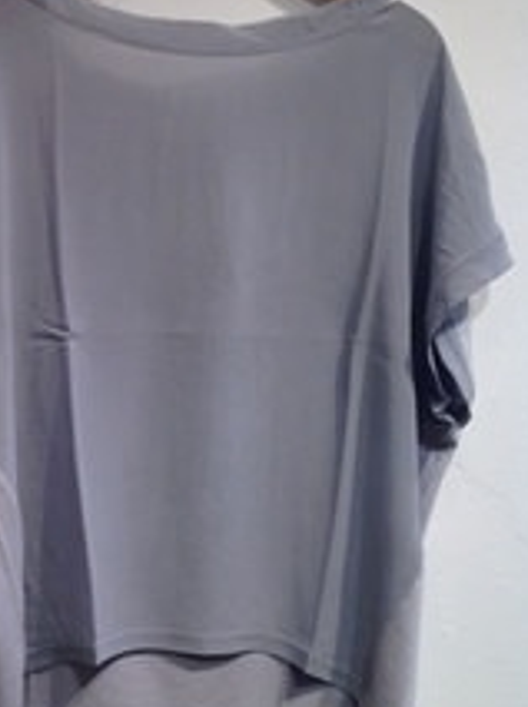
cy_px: 473
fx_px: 1795
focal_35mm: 88
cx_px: -118
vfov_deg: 22.2
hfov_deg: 16.0
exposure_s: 1/60
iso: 80
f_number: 2.4
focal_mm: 4.28
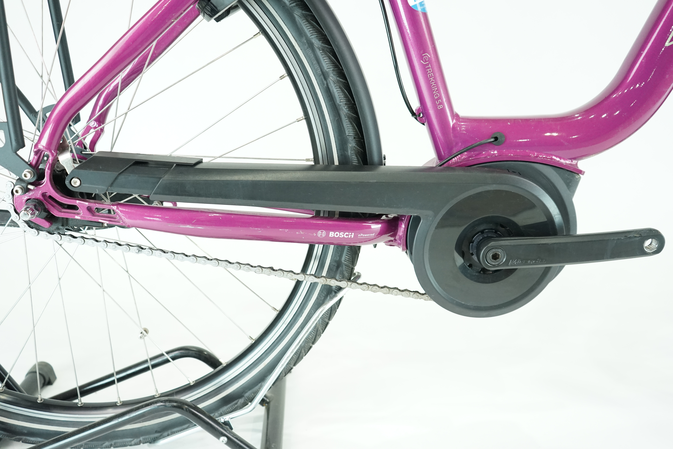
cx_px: 336
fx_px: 579
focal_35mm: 31
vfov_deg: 42.3
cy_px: 224
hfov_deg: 60.3
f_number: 4
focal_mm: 31
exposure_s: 1/200
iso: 2000
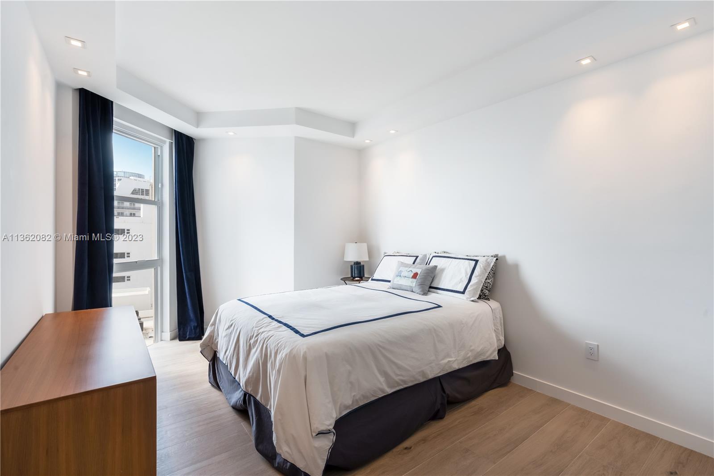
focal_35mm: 16
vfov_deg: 73.7
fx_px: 317
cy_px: 238
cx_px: 357
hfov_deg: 96.7
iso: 50
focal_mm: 16
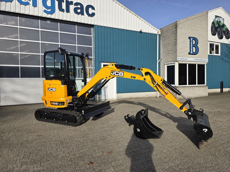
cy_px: 86
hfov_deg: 73.9
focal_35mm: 23
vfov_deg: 58.9
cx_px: 115
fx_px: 153
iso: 12
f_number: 1.7
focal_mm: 6.3
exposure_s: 1/1011
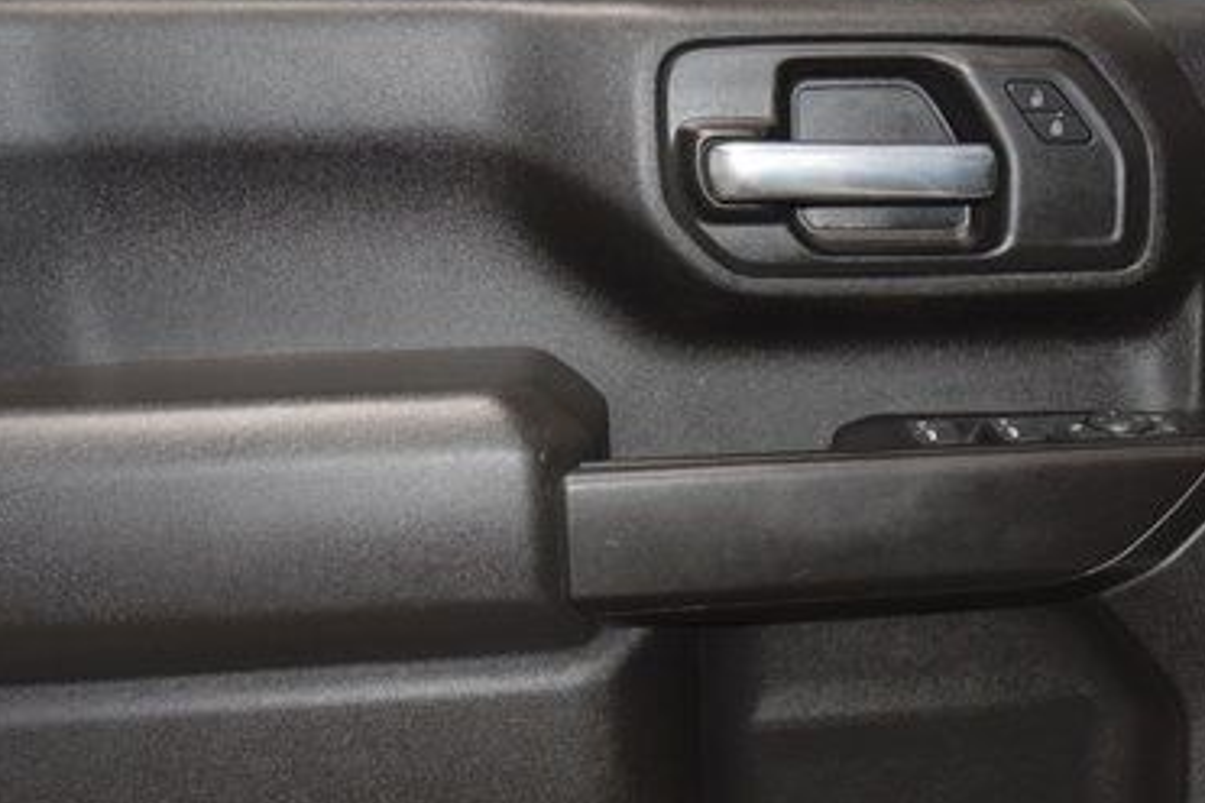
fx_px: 2075
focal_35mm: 62
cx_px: 813
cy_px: 643
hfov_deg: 32.1
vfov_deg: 21.6
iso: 2000
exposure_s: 1/125
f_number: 3.8
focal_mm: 24
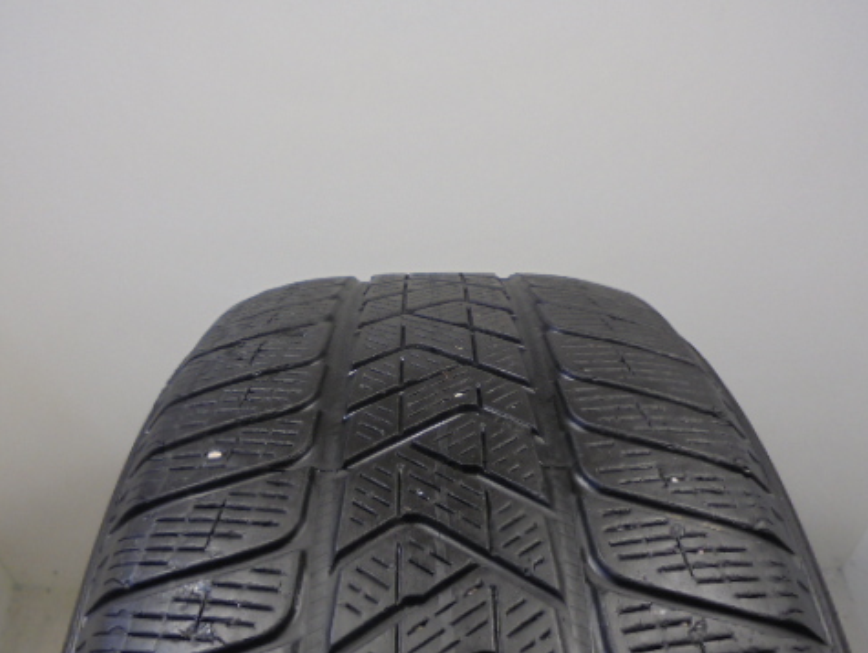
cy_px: 349
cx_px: 408
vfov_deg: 40.7
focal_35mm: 35
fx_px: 878
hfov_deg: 52.6
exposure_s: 1/30
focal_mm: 4.6
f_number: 3.5
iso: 100
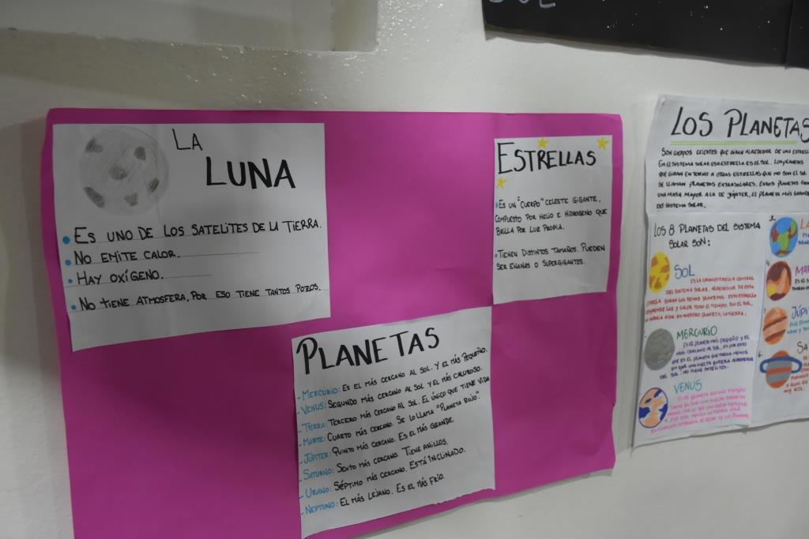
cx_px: 404
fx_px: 742
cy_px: 270
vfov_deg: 40.0
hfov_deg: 57.2
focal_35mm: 33
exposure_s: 1/80
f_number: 4.5
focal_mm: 22
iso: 1600
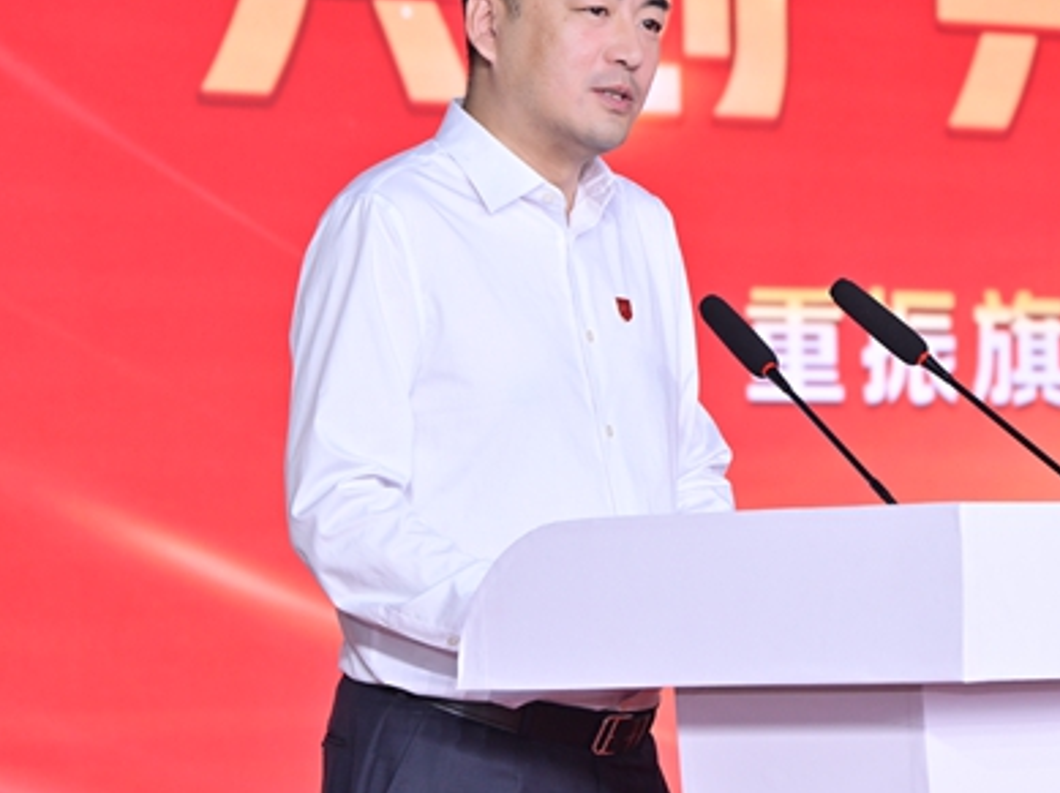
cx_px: 725
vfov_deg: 7.7
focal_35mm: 193
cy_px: 253
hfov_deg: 10.2
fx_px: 5905
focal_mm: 130
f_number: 6.3
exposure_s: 1/200
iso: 1250
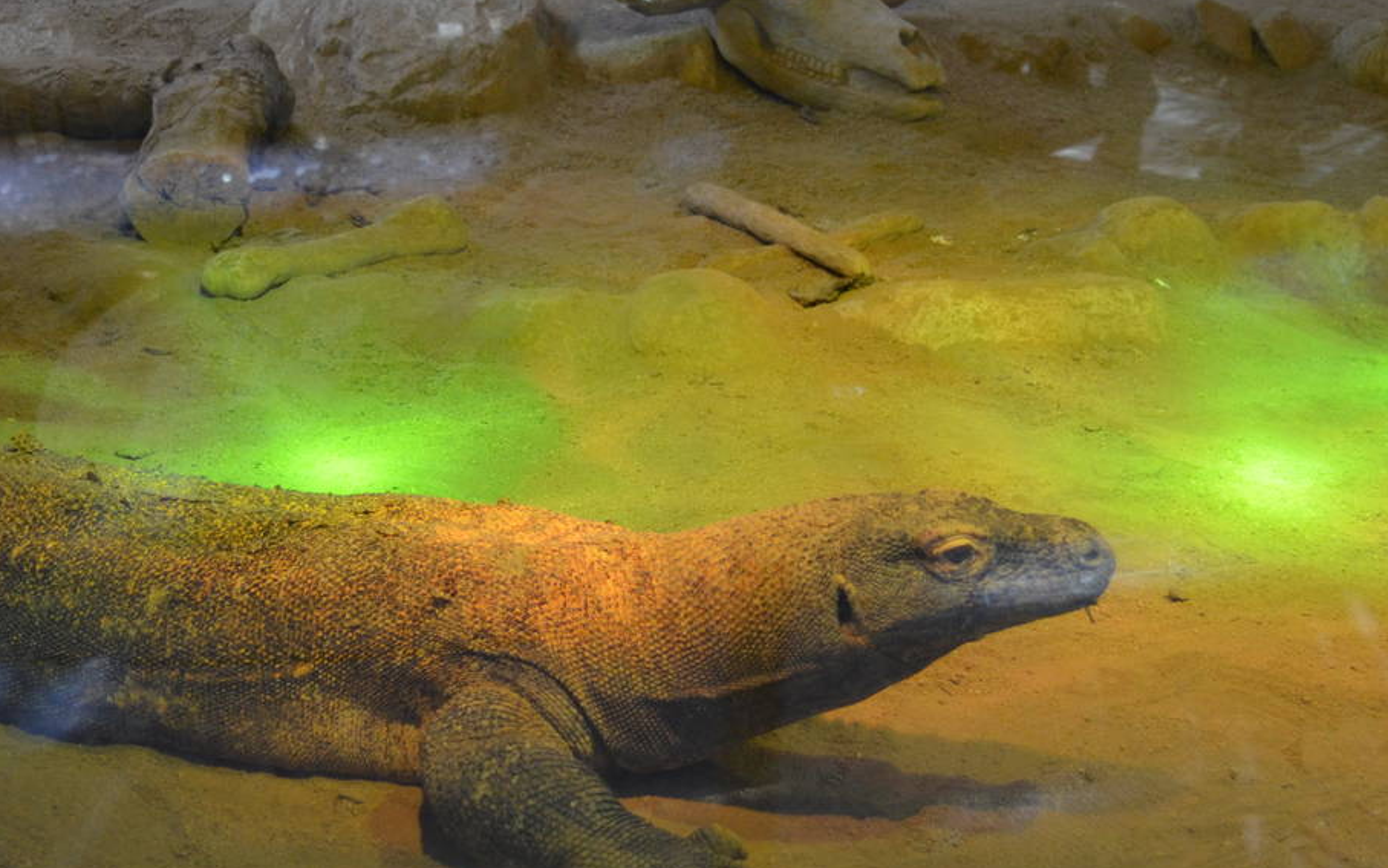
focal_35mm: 70
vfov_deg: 18.6
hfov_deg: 29.3
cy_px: 341
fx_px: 2648
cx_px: 583
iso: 800
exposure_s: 1/60
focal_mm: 26
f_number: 4.2
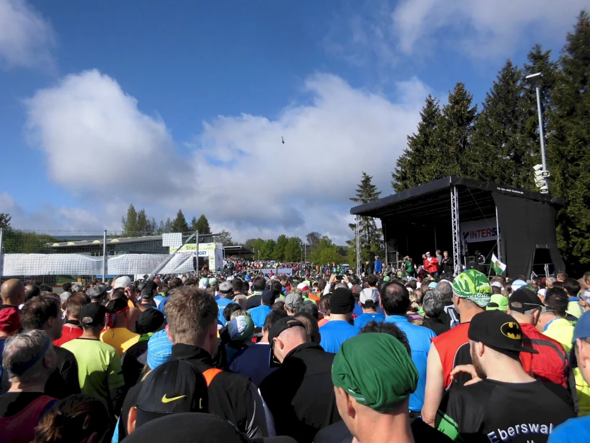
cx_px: 295
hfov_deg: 67.3
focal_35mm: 26
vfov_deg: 53.1
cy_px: 222
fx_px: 443
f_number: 8
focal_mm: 4.6
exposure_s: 1/160
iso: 64
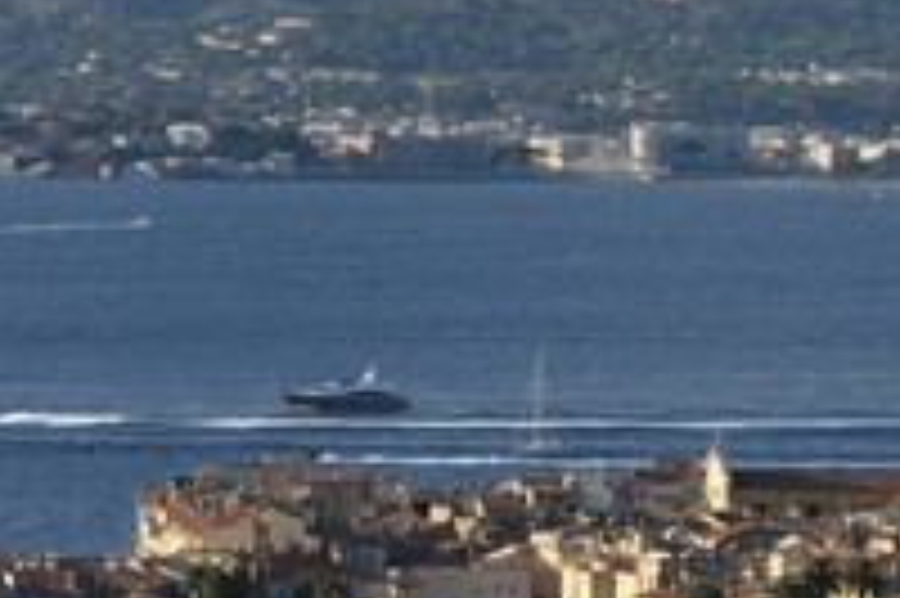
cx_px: 716
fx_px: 10516
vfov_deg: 3.3
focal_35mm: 421
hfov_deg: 4.9
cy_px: 499
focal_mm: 200
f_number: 8
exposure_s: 1/250
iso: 200
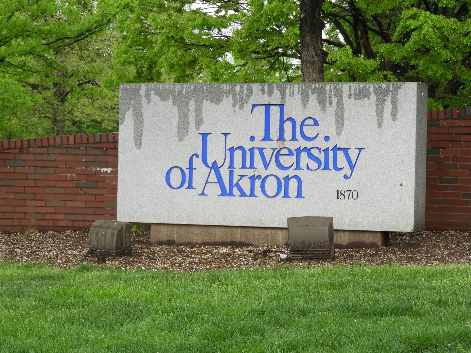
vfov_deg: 12.9
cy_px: 176
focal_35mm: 115
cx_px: 236
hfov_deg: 17.1
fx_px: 1565
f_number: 5
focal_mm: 20.6
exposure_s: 1/60
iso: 100
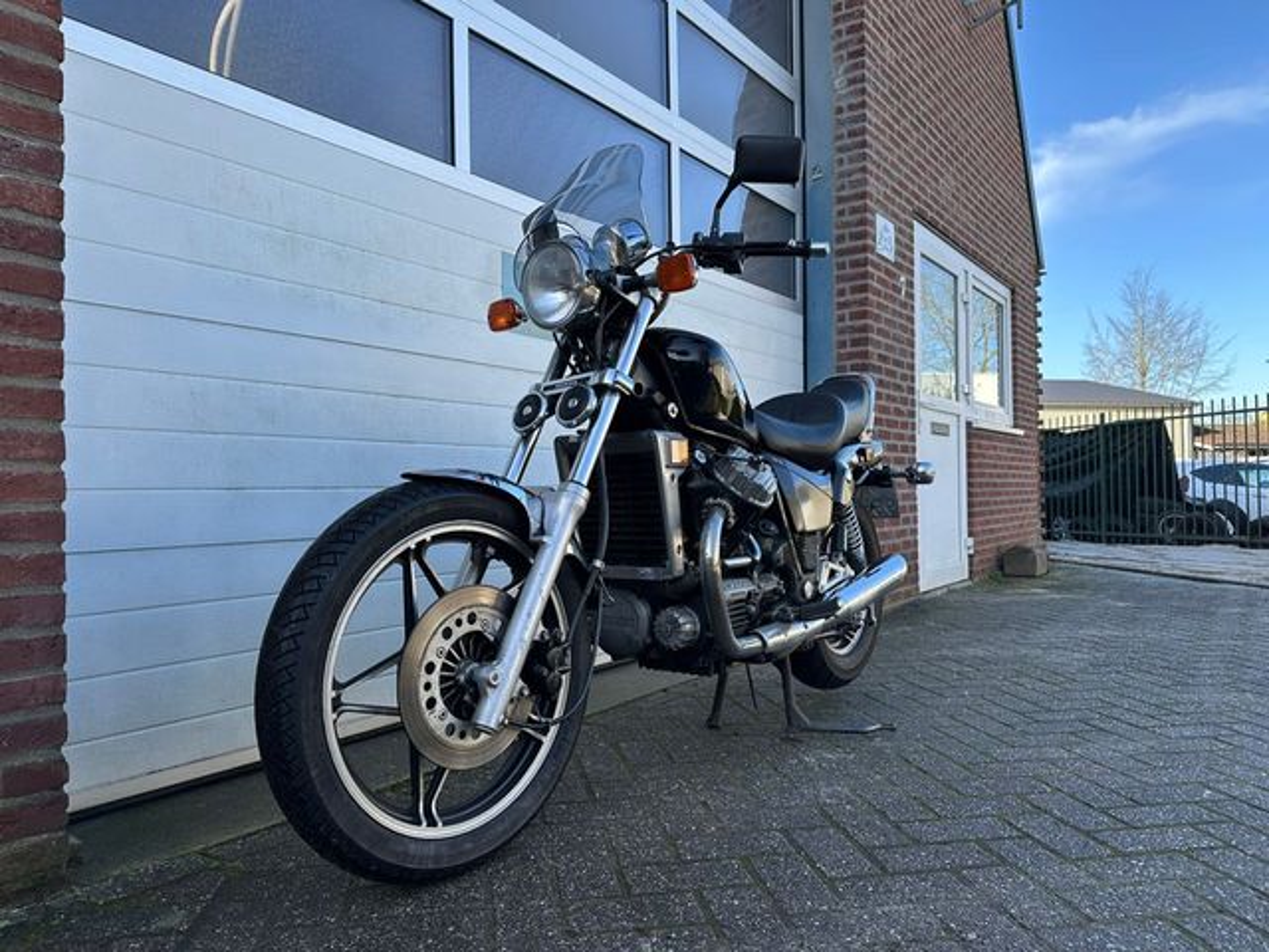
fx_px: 880
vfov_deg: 56.8
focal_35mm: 24
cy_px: 476
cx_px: 634
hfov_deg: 71.6
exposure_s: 1/816
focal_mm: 6.86
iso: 80
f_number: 1.78
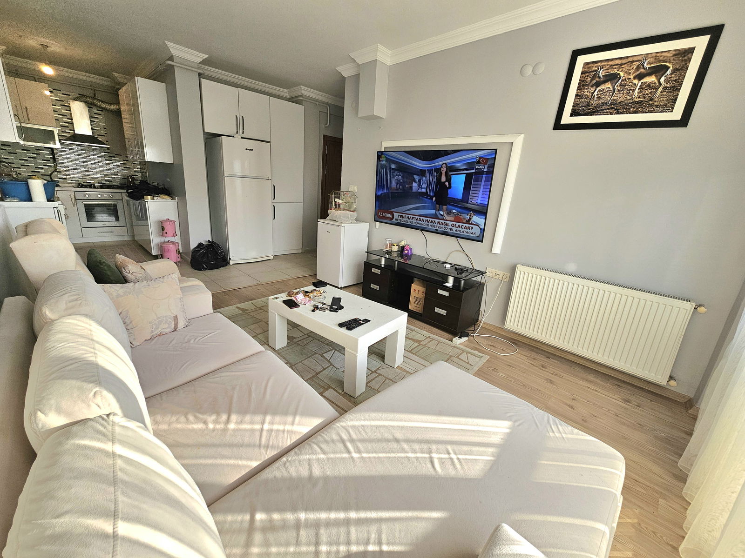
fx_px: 280
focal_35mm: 13
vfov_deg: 89.9
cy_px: 279
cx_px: 372
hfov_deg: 106.2
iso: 64
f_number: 2.2
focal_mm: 2.2
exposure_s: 1/278
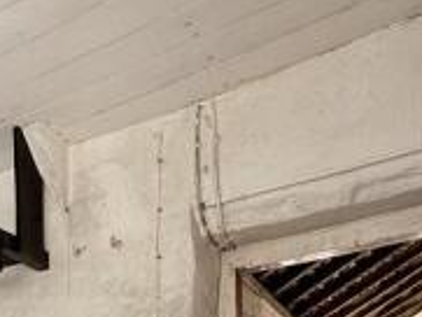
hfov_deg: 39.7
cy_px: 451
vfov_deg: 25.7
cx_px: 62
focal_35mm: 45
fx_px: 549
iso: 64
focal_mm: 2.22
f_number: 2.2
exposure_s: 1/152
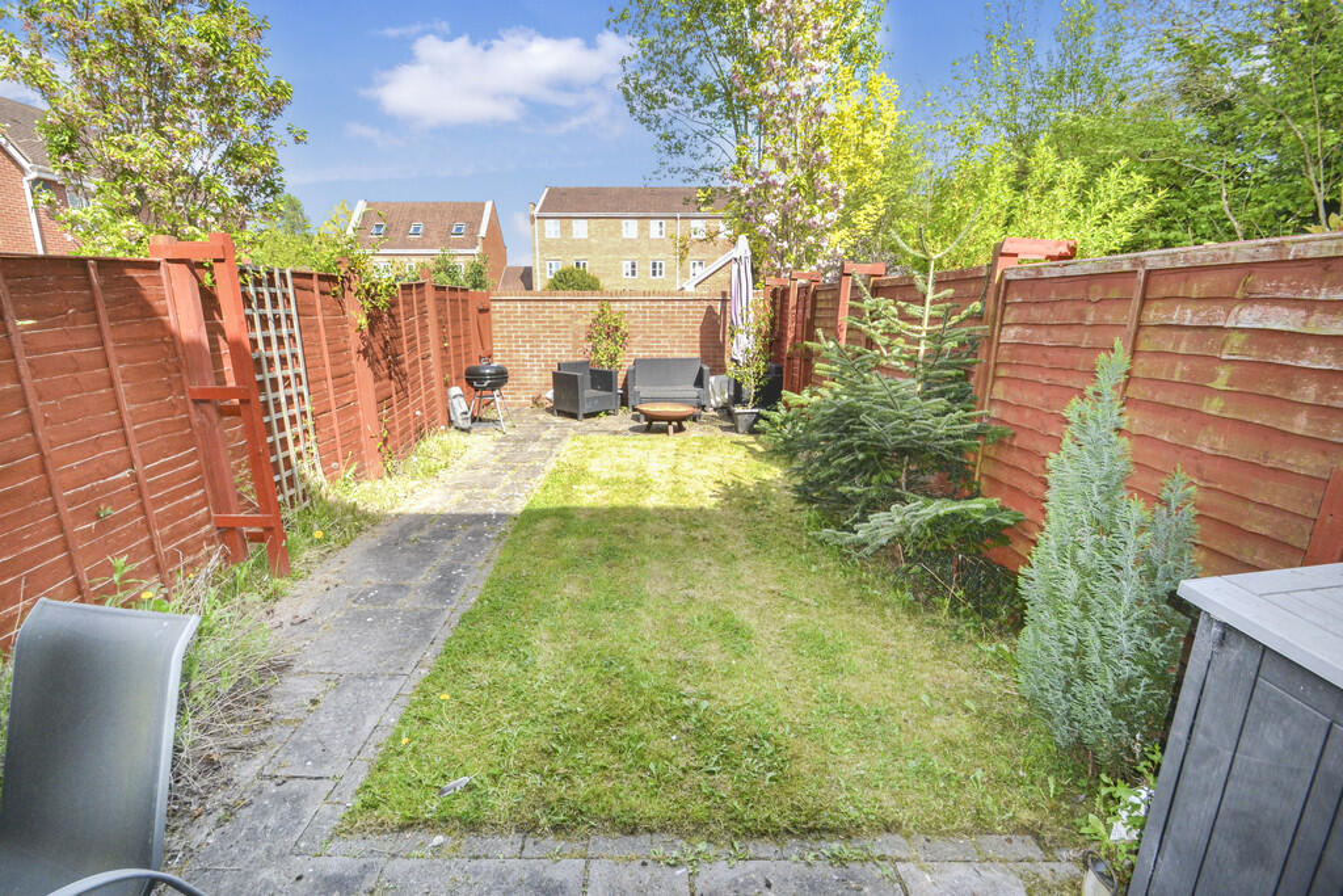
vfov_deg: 77.3
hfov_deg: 100.4
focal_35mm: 15
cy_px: 448
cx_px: 672
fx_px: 560
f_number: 11
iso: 400
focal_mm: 10
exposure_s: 1/200
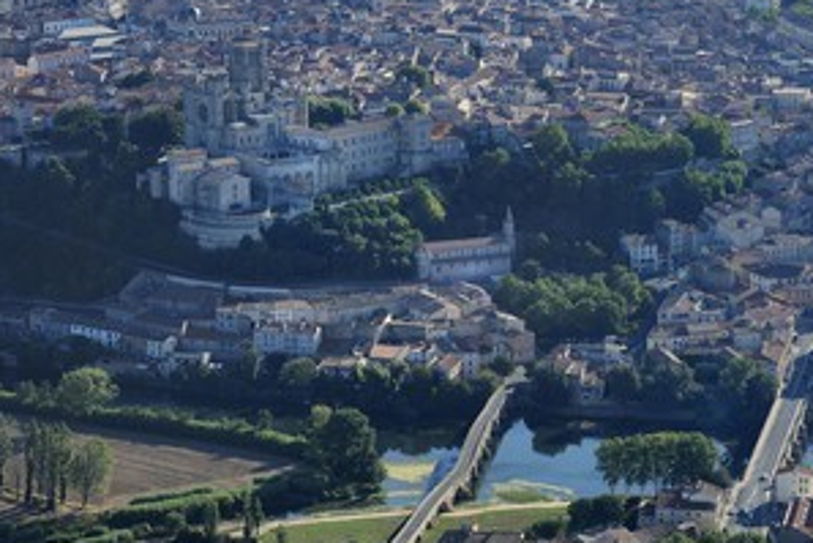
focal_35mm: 141
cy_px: 303
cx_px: 502
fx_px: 3186
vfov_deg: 9.7
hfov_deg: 14.5
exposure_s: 1/800
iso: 400
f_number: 5.6
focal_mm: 100
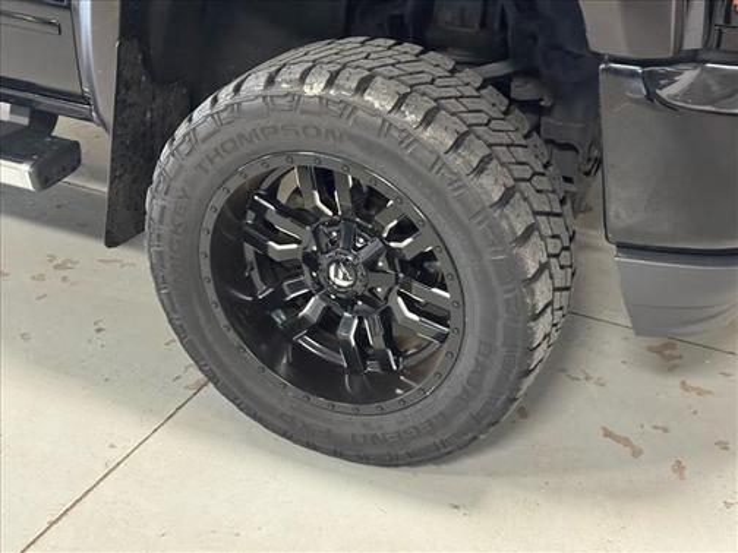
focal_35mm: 48
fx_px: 1023
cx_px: 369
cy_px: 276
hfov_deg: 39.7
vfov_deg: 30.3
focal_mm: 6.76
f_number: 1.78
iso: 400
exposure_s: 1/40
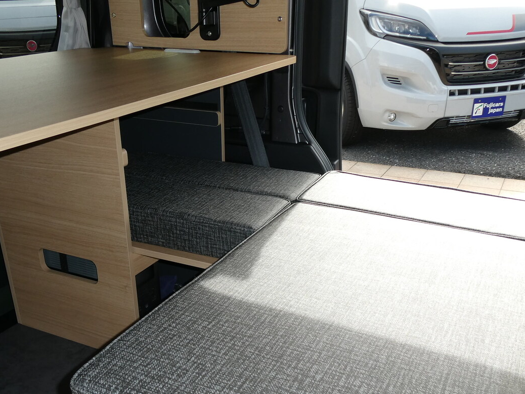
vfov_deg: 37.6
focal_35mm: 37
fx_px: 561
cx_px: 233
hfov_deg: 50.1
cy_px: 298
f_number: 3.3
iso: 80
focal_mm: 4.3
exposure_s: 1/200
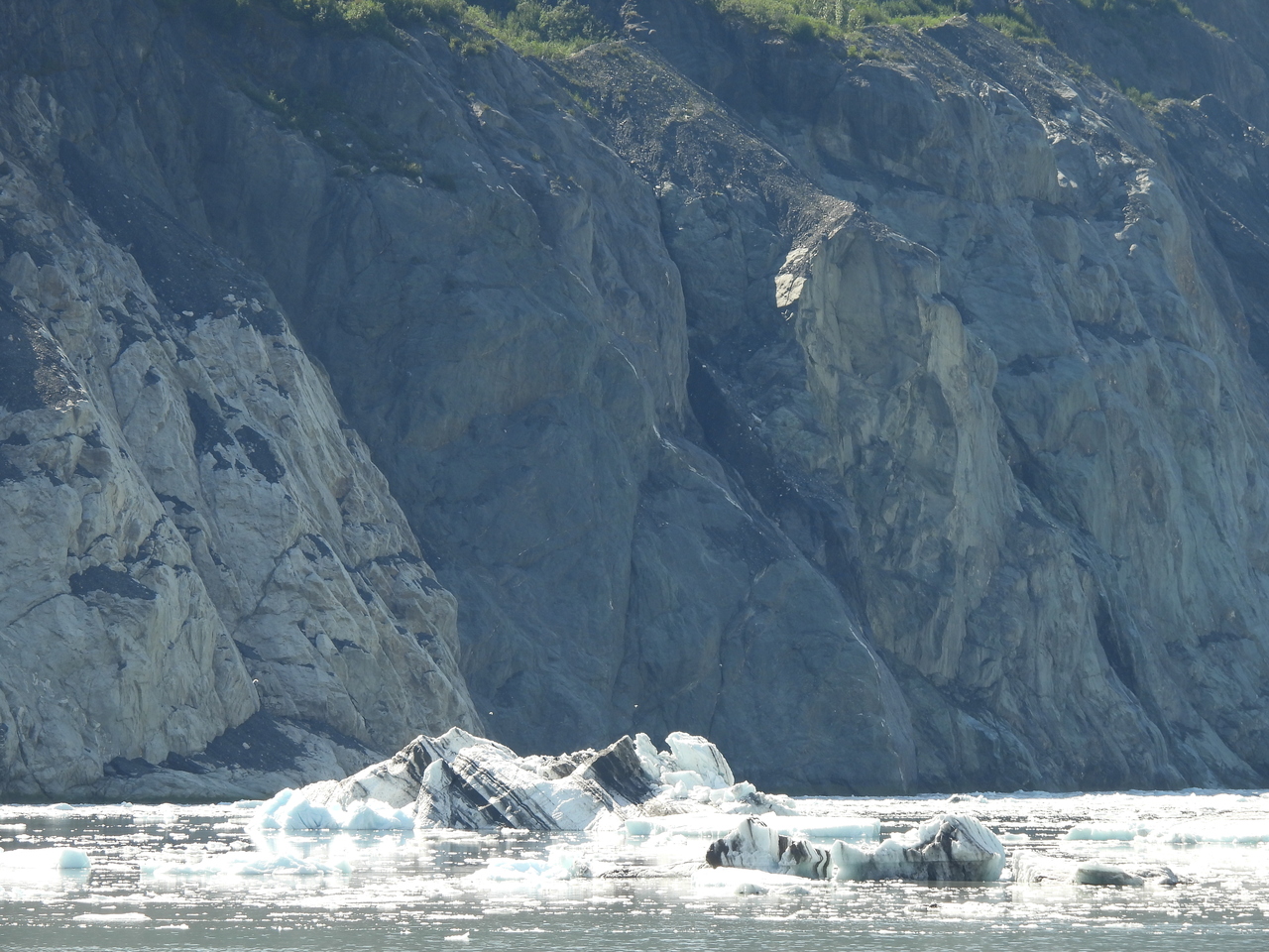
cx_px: 634
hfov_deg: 6.2
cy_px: 476
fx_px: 11731
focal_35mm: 320
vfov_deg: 4.6
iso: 100
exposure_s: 1/400
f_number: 5
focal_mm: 57.1
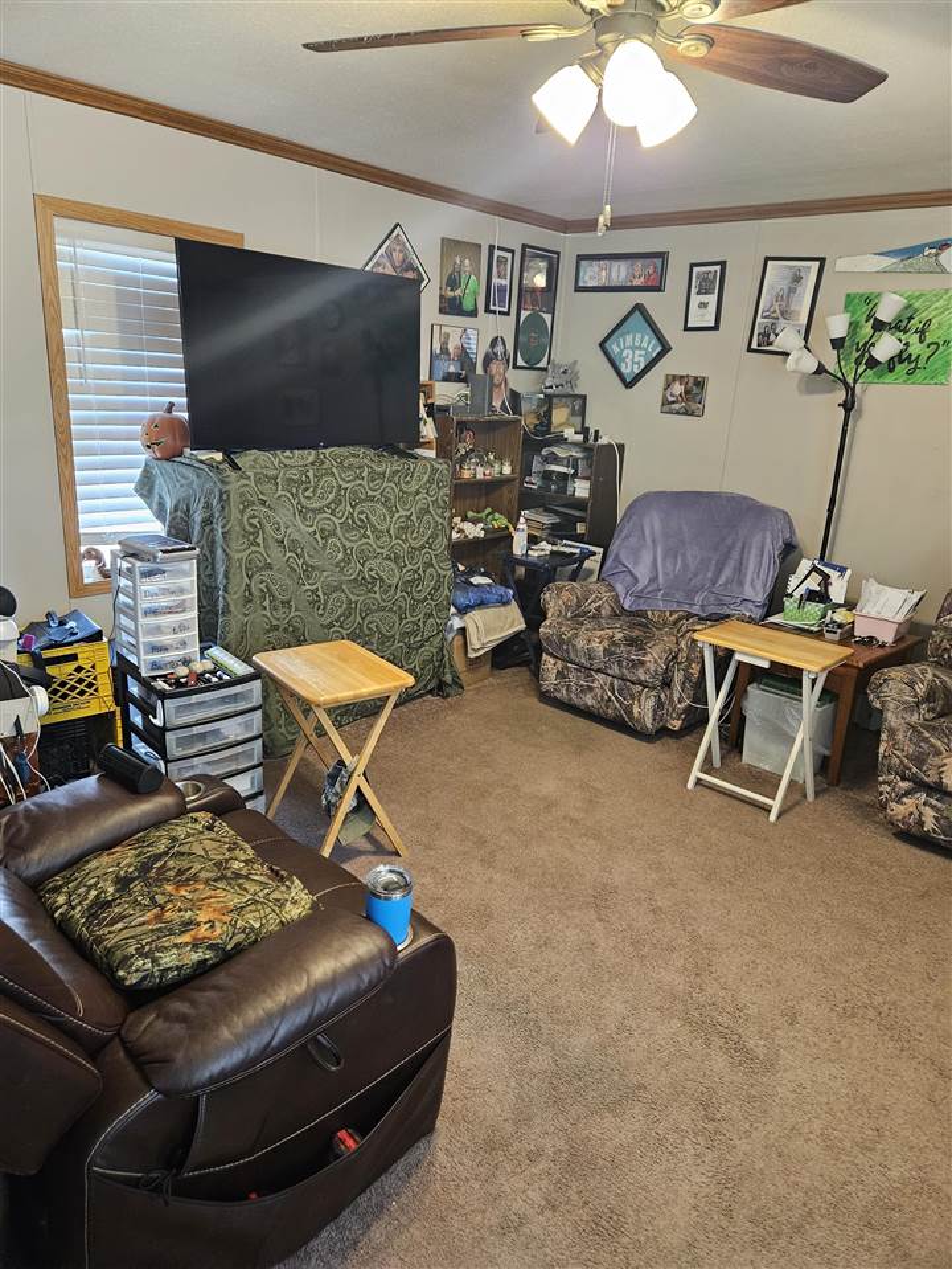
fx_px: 843
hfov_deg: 58.9
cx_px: 476
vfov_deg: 73.9
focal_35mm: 23
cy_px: 634
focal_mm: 5.4
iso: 800
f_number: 1.8
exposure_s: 1/60
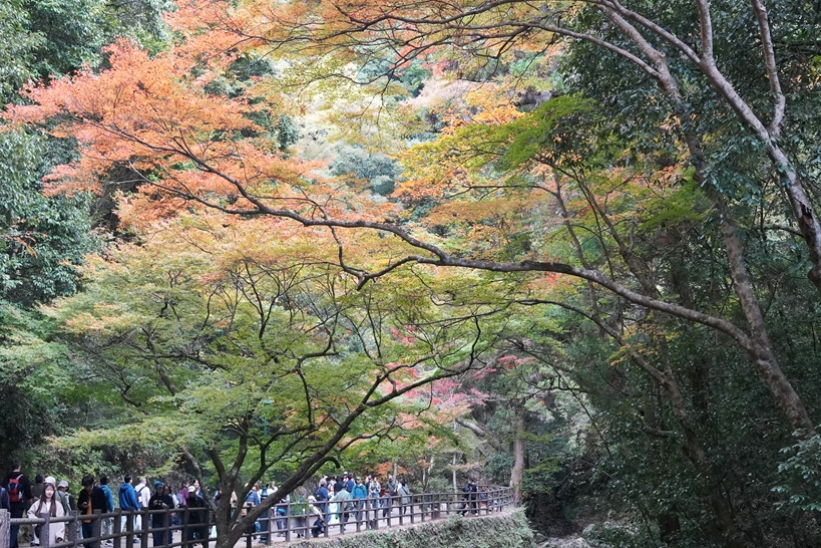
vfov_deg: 29.9
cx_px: 332
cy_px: 298
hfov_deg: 43.4
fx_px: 1026
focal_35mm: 45
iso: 2500
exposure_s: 1/200
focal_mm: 24
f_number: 6.3
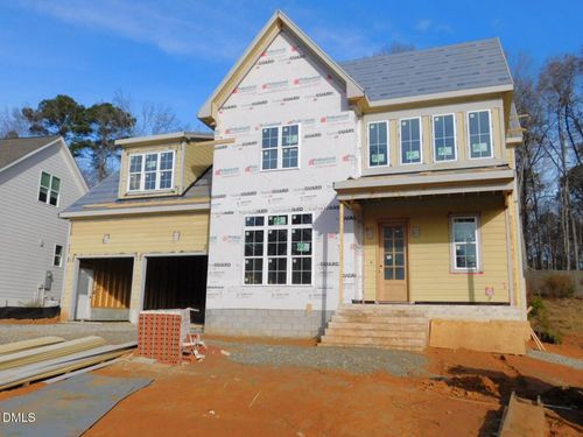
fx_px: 505
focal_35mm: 30
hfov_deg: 60.0
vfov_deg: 46.8
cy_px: 218
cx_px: 292
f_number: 6.4
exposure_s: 1/400
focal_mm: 5.3
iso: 125
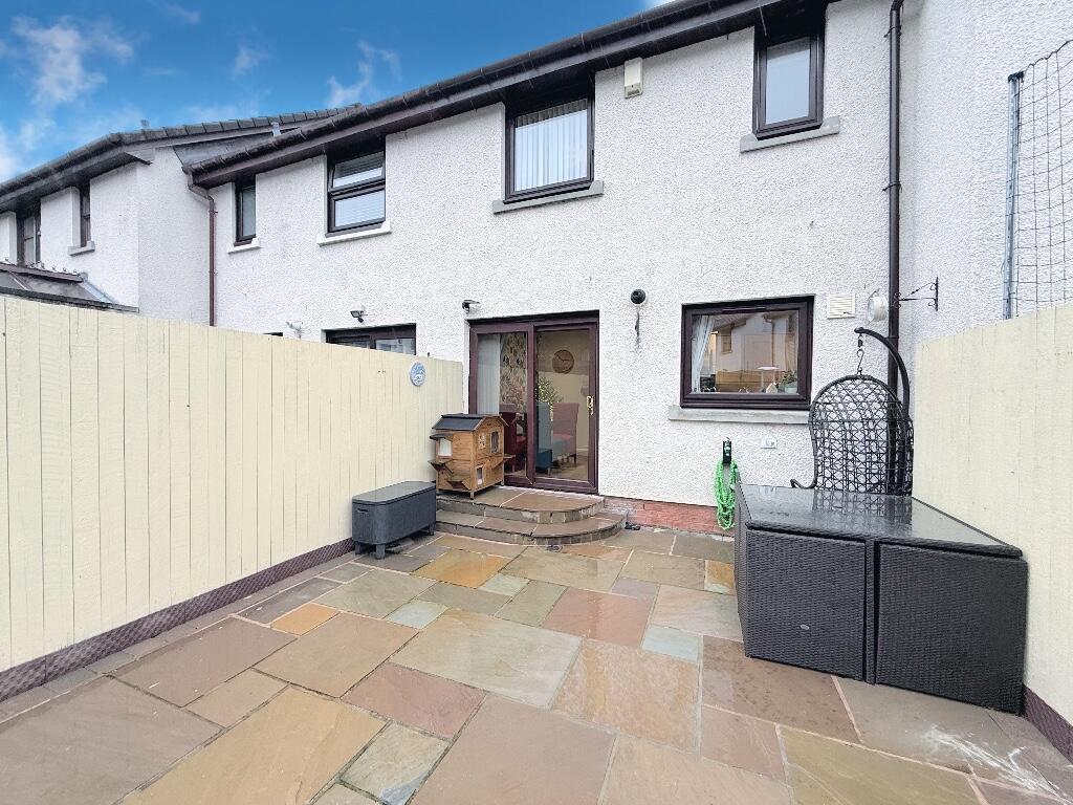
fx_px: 434
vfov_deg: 85.7
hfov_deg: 102.1
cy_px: 402
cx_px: 536
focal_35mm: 14
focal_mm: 2.22
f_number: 2.2
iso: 100
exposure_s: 1/99
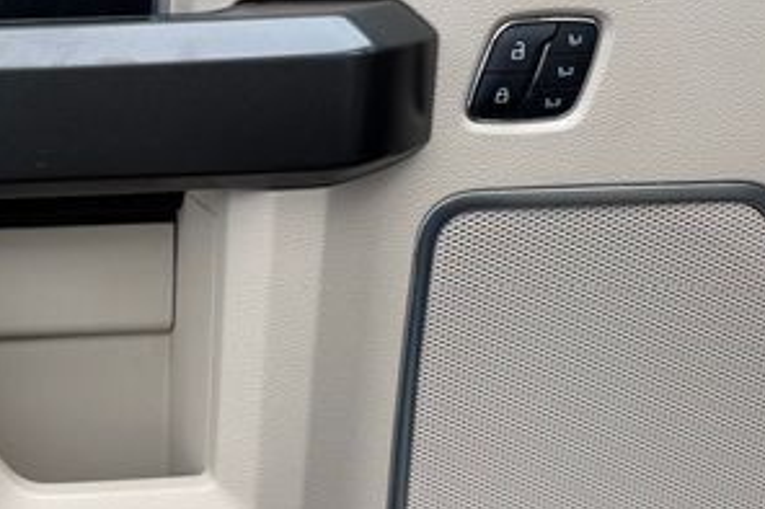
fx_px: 1147
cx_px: 57
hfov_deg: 34.5
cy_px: 315
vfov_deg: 25.0
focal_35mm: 54
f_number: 1.78
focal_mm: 6.76
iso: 80
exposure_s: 1/456
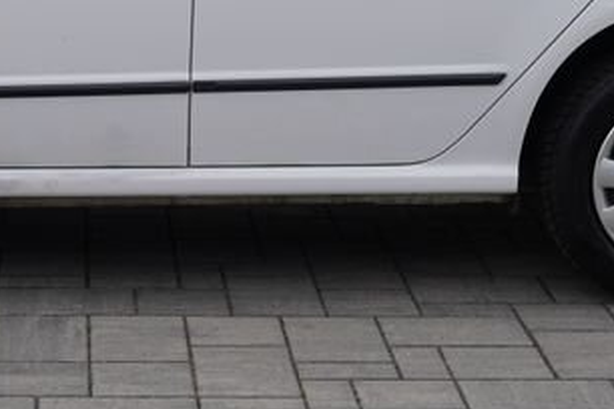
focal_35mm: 134
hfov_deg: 15.2
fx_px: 2285
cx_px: 138
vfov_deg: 10.1
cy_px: -37
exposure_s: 1/200
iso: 100
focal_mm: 40
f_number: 6.3
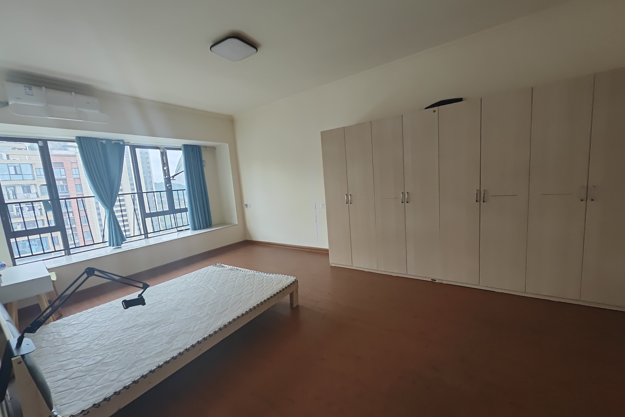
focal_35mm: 14
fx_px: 243
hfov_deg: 104.2
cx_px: 305
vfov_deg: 81.2
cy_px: 215
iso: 800
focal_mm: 1.82
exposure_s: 1/33
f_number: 2
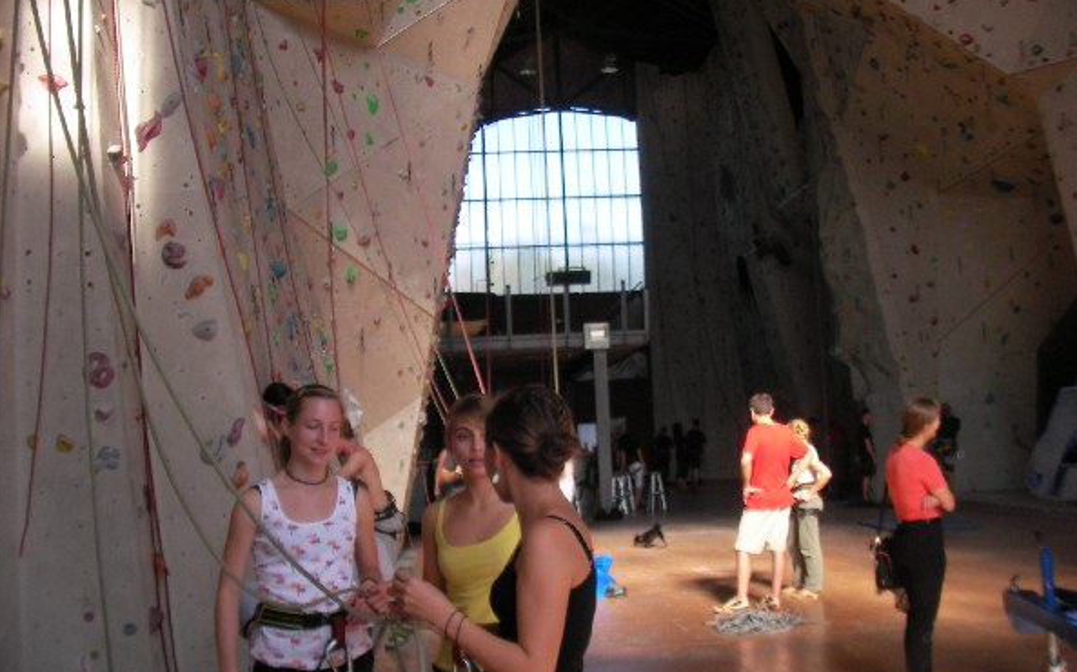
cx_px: 536
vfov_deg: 29.2
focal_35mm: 44
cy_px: 345
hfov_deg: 45.3
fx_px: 1291
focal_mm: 6.3
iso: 50
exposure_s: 1/236
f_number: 3.5
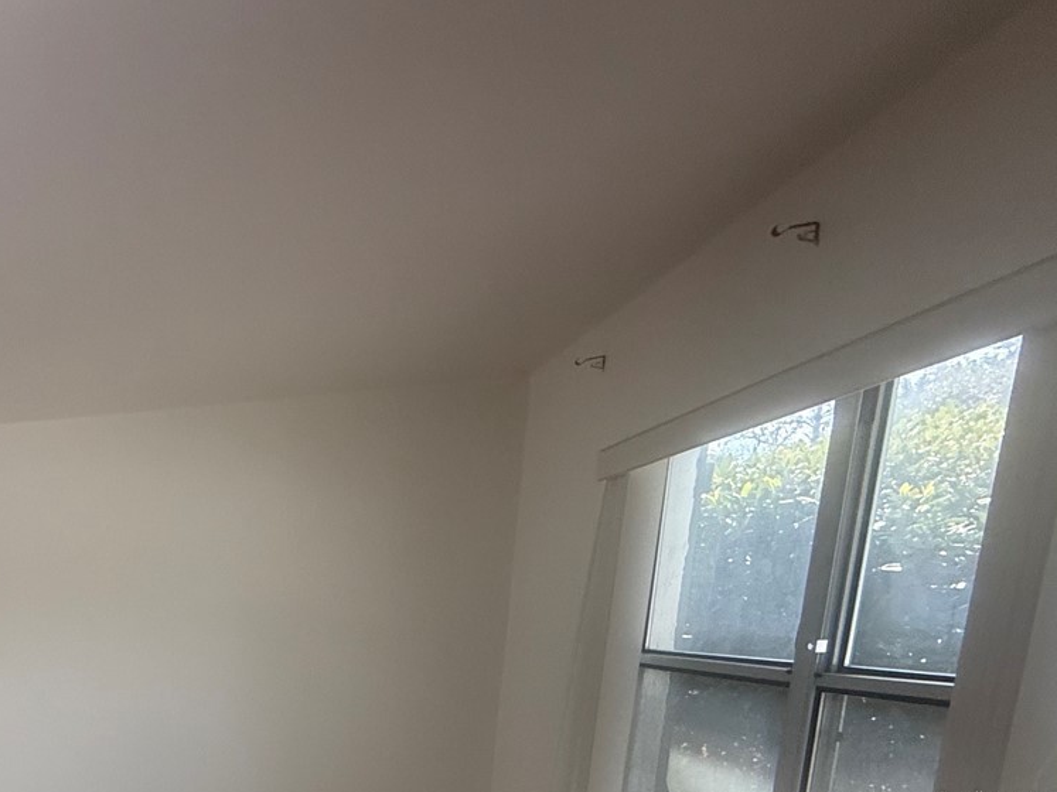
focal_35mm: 30
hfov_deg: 46.8
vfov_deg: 40.6
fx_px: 916
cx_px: -64
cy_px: 802
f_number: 2.2
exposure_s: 1/99
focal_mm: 2.22
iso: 160
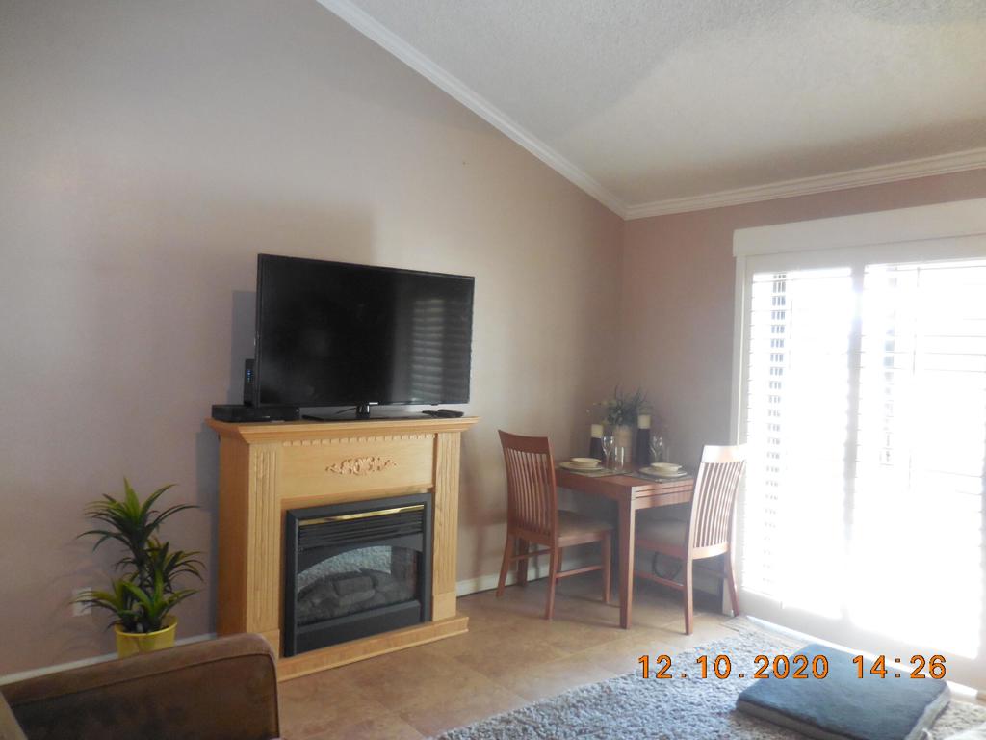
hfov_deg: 69.4
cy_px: 370
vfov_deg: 54.9
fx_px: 712
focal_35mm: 25
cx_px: 493
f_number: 3.3
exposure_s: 1/25
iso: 400
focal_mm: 4.5
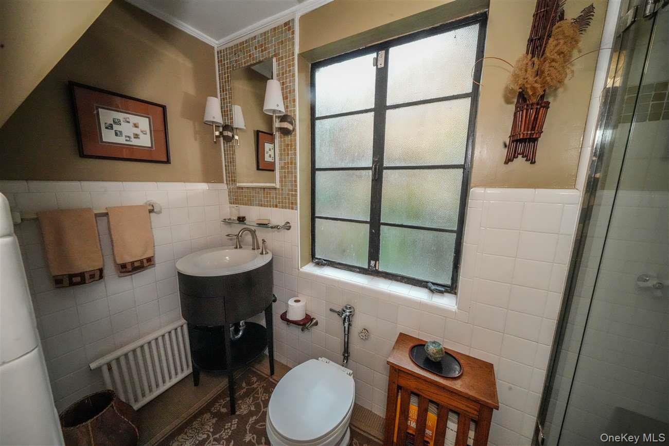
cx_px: 334
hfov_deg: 112.6
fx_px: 223
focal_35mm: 12
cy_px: 223
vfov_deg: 90.0
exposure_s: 1/60
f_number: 14
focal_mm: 12
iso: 12800
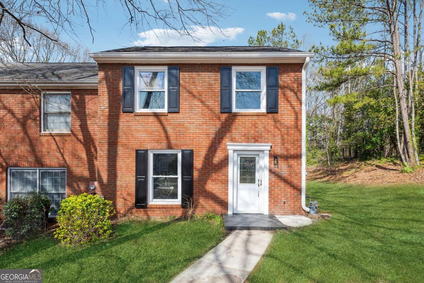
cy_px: 142
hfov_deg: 90.0
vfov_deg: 67.5
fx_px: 212
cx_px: 212
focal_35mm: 18
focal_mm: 18
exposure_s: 1/1250
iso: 250
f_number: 5
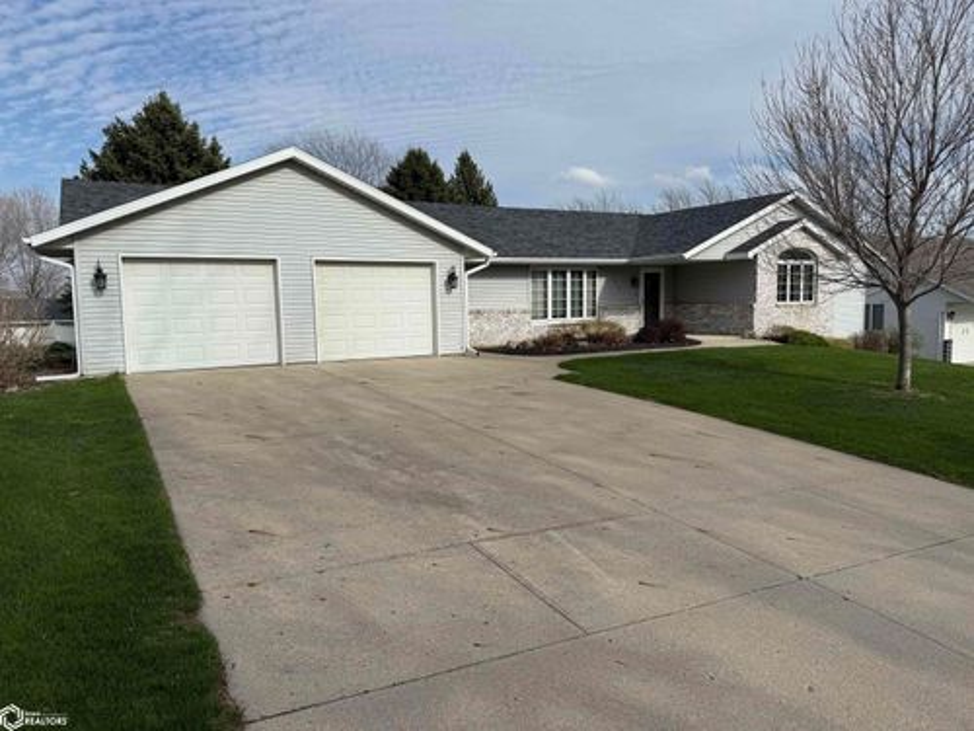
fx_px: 675
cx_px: 487
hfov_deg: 71.6
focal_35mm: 24
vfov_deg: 56.8
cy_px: 366
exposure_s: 1/7353
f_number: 1.78
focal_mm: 6.76
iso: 80
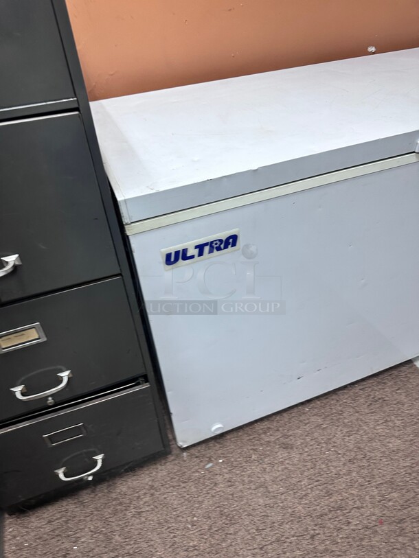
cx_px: 210
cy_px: 279
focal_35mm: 24
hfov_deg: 56.8
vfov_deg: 71.6
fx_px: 387
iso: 160
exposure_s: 1/60
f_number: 1.78
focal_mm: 6.86
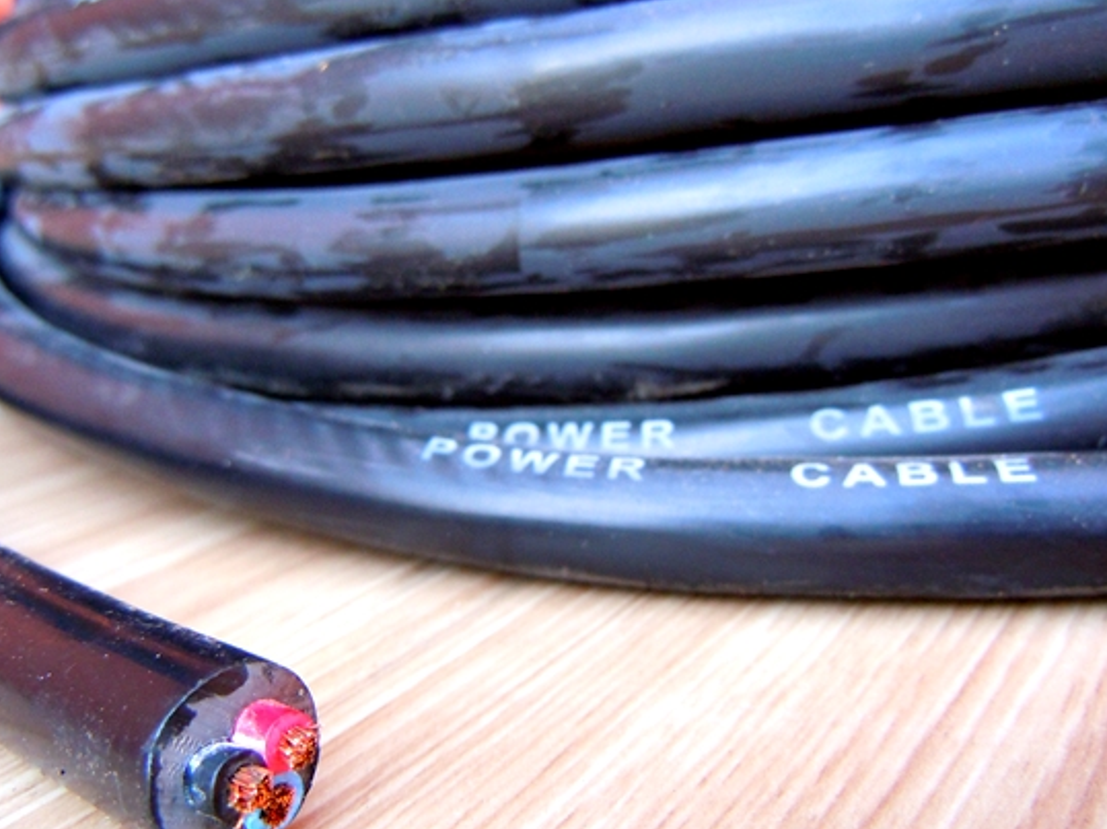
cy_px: 435
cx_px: 509
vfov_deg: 38.6
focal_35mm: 37
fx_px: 1183
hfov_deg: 50.1
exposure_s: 1/125
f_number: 3.5
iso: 400
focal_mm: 5.4
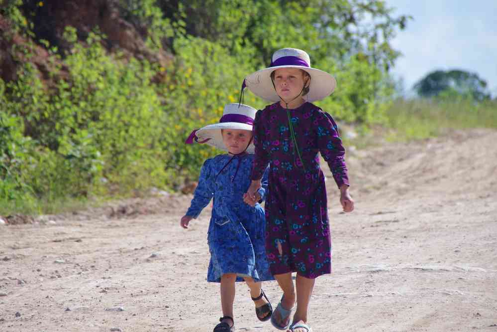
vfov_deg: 3.7
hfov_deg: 5.5
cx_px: 248
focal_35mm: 375
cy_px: 166
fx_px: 5177
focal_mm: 250
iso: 800
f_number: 10
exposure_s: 1/320
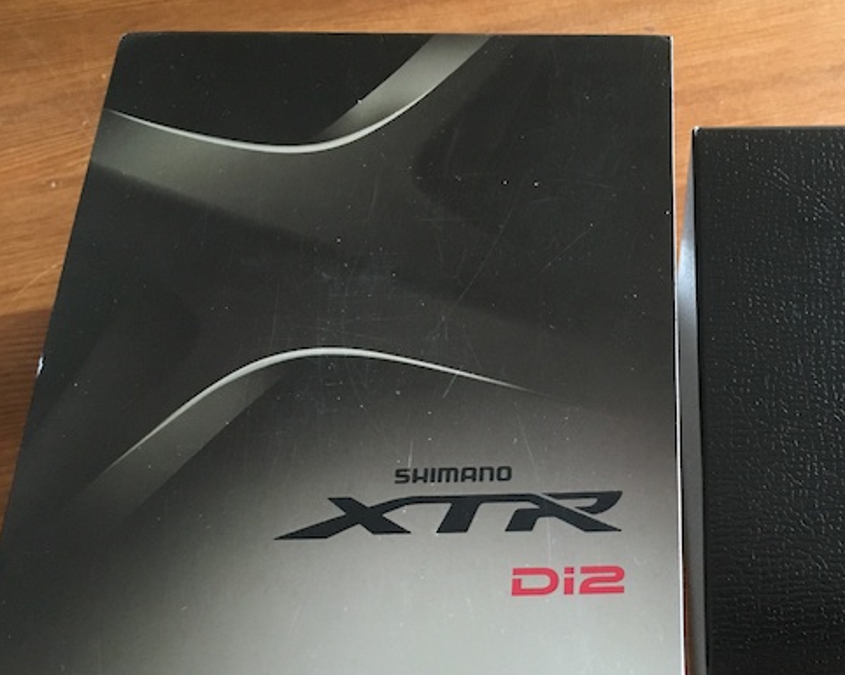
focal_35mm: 47
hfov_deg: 37.9
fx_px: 1175
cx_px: 694
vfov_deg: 32.0
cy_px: 407
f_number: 2.2
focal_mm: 4.15
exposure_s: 1/33
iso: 200
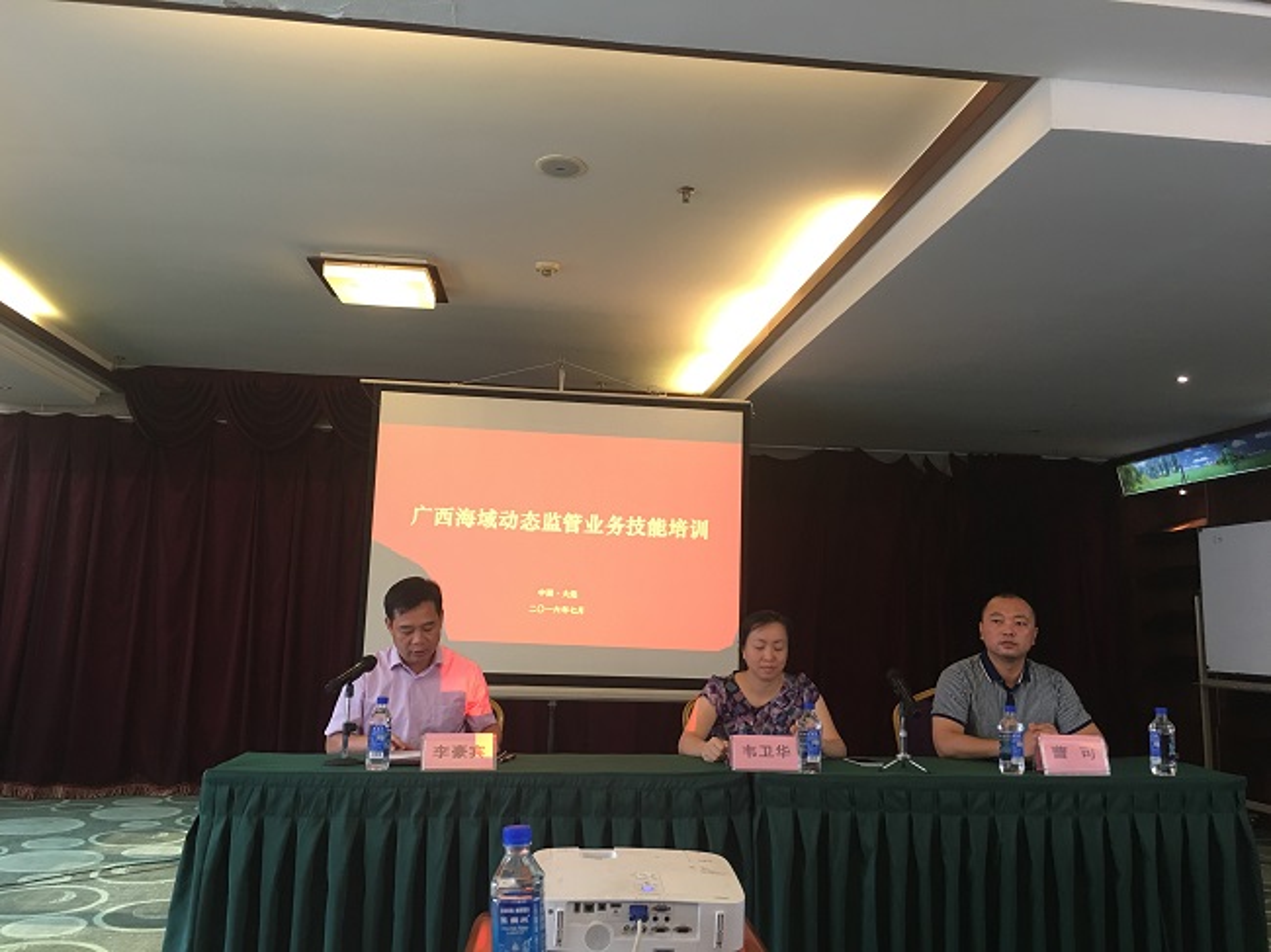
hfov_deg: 61.7
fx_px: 1064
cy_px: 476
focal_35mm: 29
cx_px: 636
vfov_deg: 48.2
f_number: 2.2
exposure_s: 1/17
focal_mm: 4.15
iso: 50
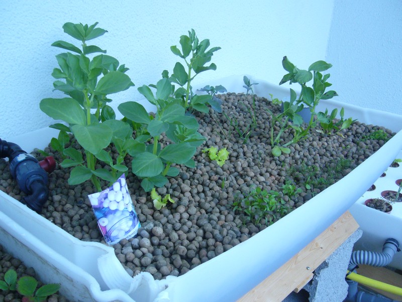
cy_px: 151
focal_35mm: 40
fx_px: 465
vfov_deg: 36.0
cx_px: 201
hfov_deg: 46.8
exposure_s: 1/200
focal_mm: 6.6
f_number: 3
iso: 200
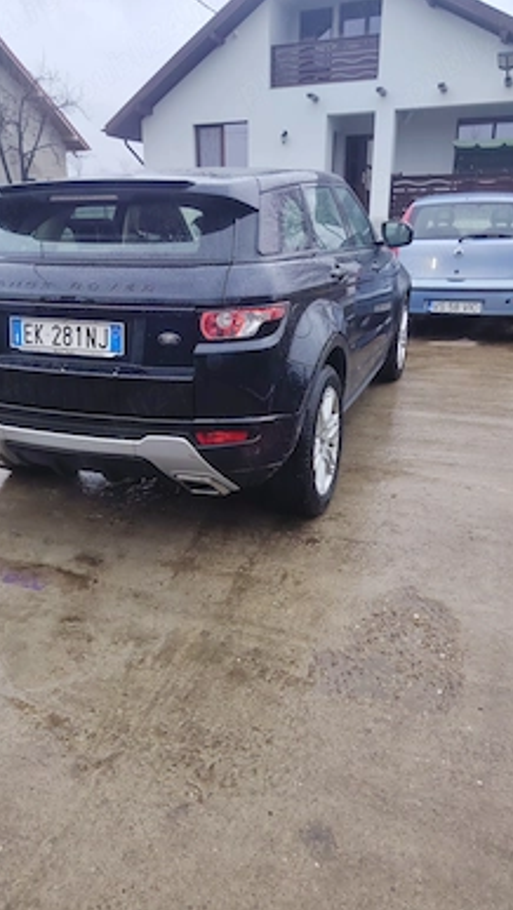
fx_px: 652
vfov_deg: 69.8
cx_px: 231
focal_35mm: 27
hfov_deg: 42.9
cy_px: 444
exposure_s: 1/311
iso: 100
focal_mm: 5.25
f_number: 1.75
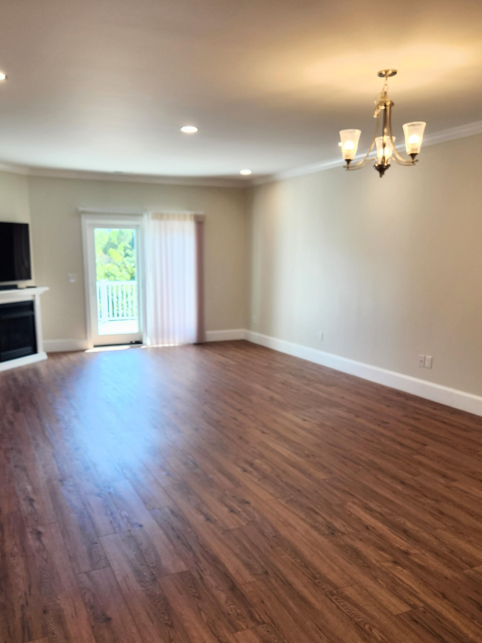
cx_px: 219
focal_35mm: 29
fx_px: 538
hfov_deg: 48.2
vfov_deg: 61.5
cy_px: 360
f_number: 1.8
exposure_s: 1/120
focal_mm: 5.4
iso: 40
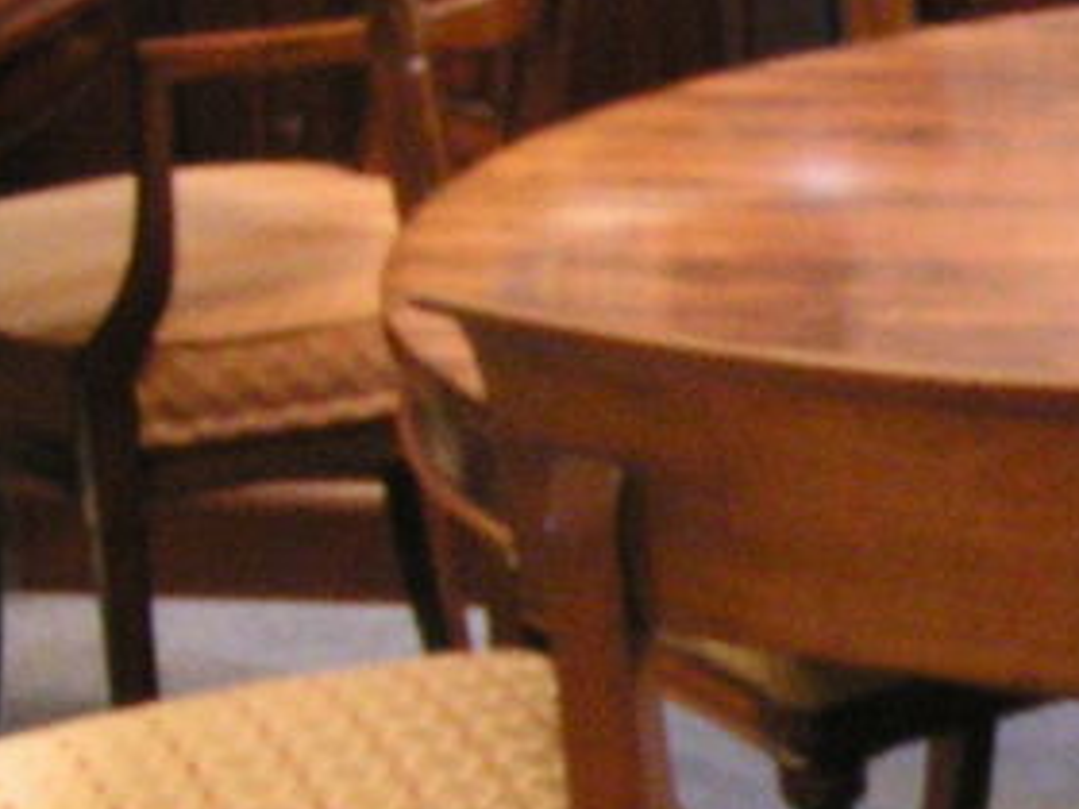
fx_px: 3896
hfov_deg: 14.8
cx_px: 1532
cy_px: 718
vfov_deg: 11.8
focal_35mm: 125
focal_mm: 4.4
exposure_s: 1/6
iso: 200
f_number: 2.8
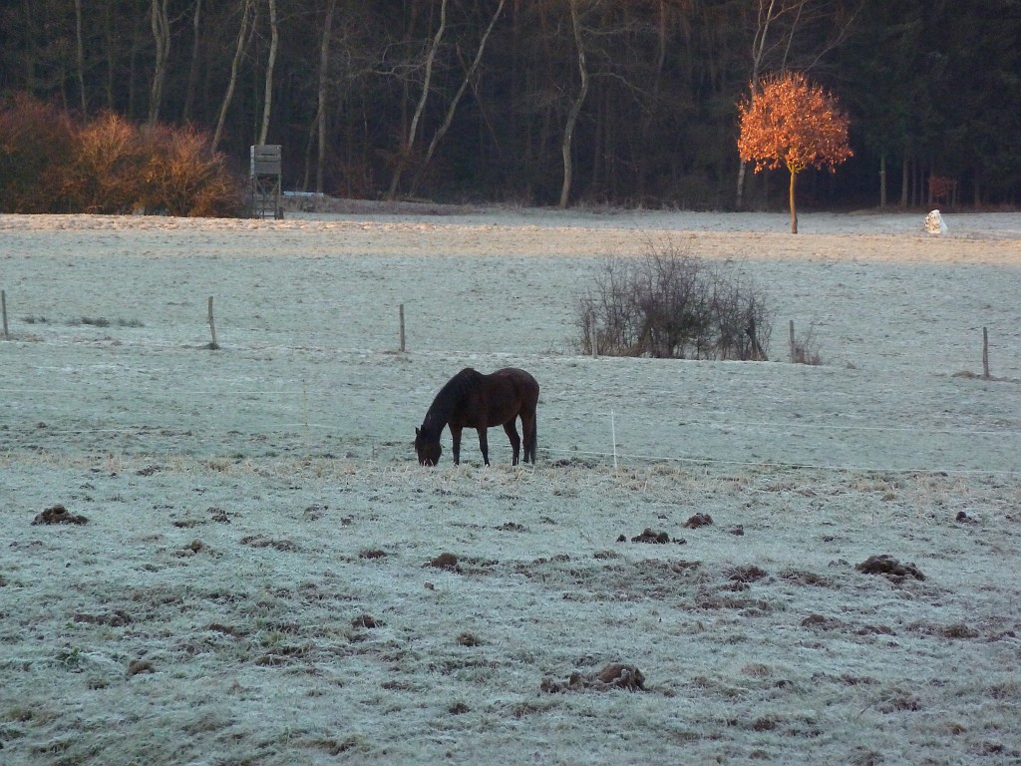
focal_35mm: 320
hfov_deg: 6.2
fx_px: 9438
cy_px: 383
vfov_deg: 4.6
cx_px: 510
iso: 400
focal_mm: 49.2
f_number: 4.9
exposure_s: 1/100
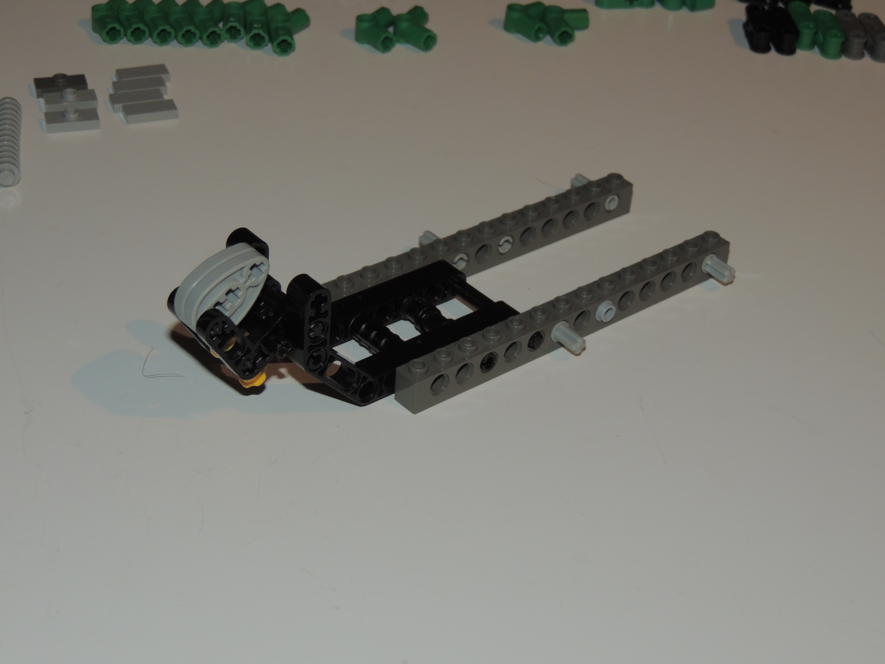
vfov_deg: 19.6
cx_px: 442
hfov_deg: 26.0
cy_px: 332
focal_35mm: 75
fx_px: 1917
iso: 160
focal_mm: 13.3
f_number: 3.9
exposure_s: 1/60
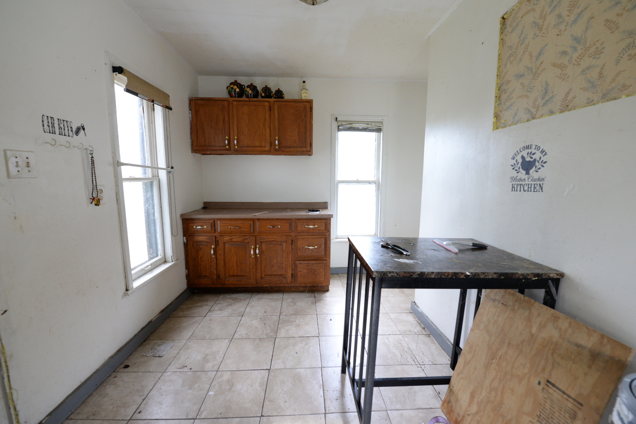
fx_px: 247
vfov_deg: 81.3
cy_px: 212
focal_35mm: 14
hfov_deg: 104.2
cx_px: 318
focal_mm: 14
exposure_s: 1/50
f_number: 5.6
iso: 1250
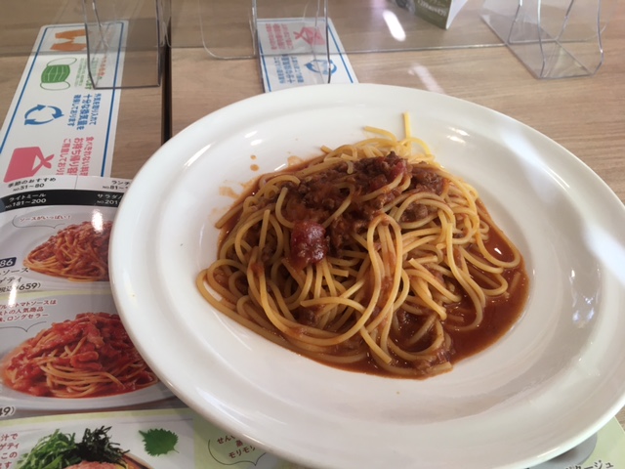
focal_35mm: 29
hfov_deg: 61.7
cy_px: 234
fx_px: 524
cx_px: 312
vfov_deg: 48.2
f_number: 2.2
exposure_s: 1/33
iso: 25
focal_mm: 4.15
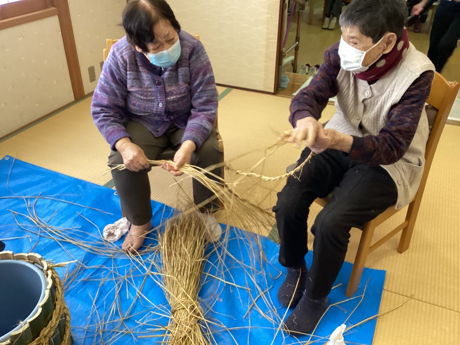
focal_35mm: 31
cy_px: 172
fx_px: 412
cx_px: 230
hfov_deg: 58.4
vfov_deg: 45.4
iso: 200
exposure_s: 1/60
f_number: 2.4
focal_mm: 3.3
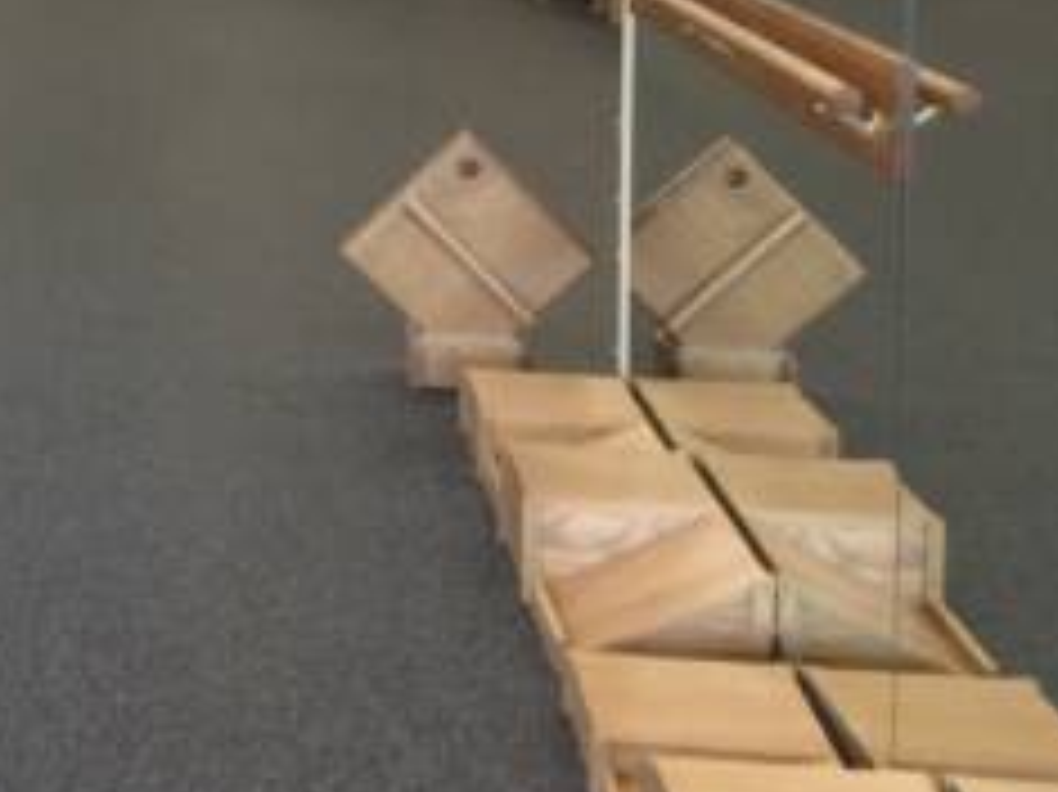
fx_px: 2291
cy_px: -140
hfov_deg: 24.1
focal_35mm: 75
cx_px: -135
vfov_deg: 18.6
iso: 80
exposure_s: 1/30
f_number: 2.2
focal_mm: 4.15
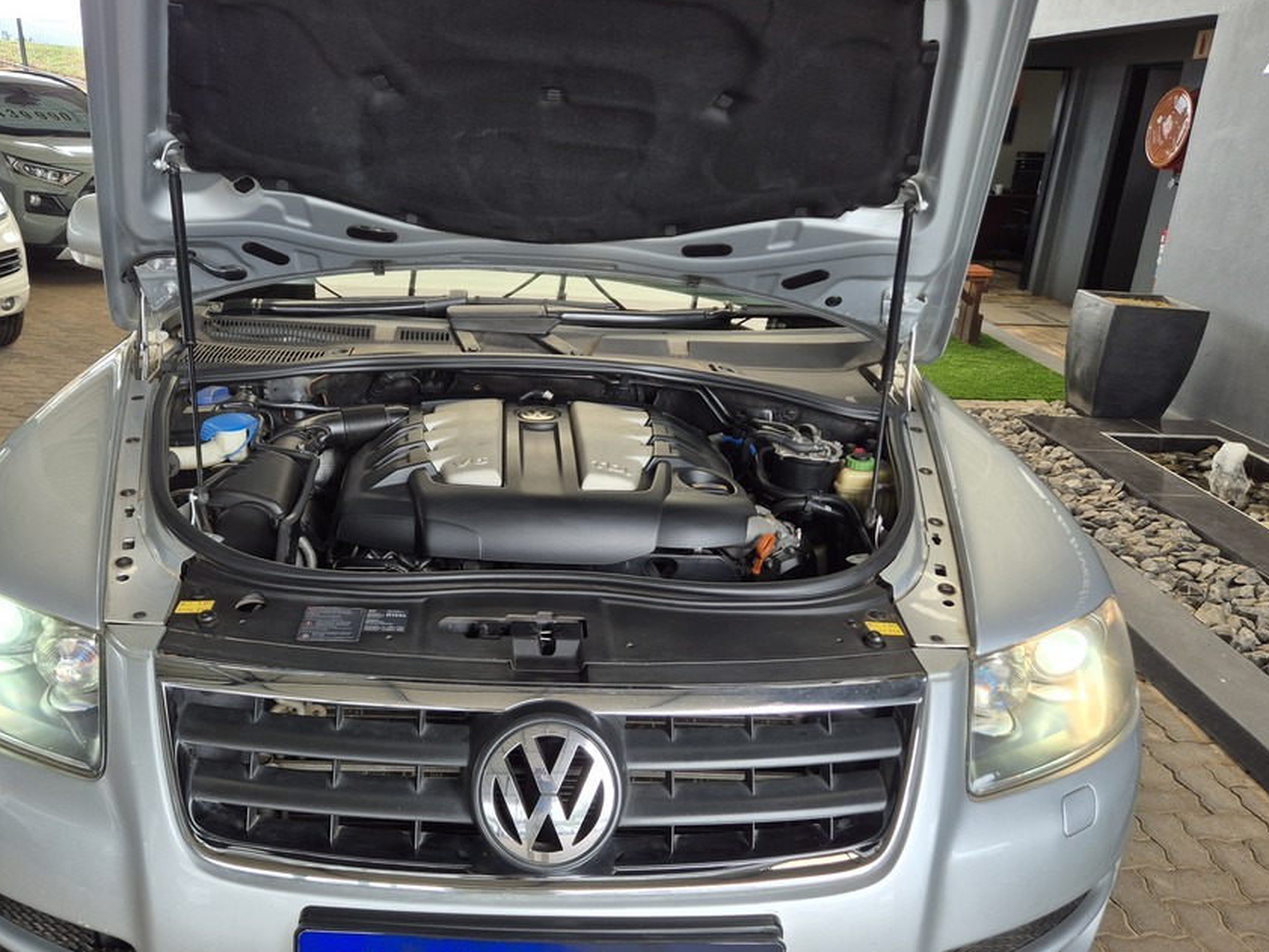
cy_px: 489
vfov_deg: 49.8
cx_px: 530
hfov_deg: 63.1
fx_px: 1027
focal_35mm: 28
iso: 50
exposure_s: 1/180
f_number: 1.8
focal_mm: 5.4
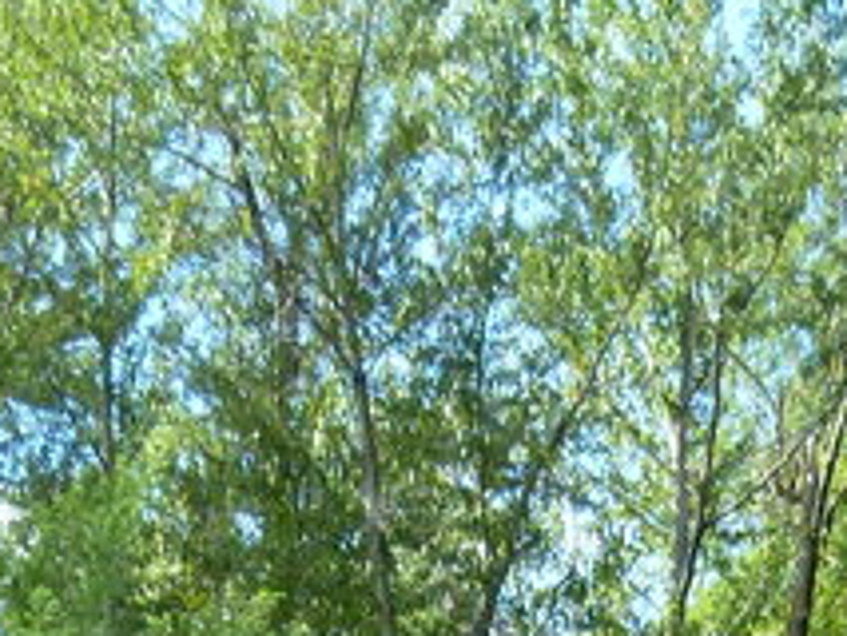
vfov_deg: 9.1
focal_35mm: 150
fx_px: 3672
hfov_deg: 13.1
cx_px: 521
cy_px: 1415
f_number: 3.3
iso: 80
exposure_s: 1/125
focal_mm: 4.5
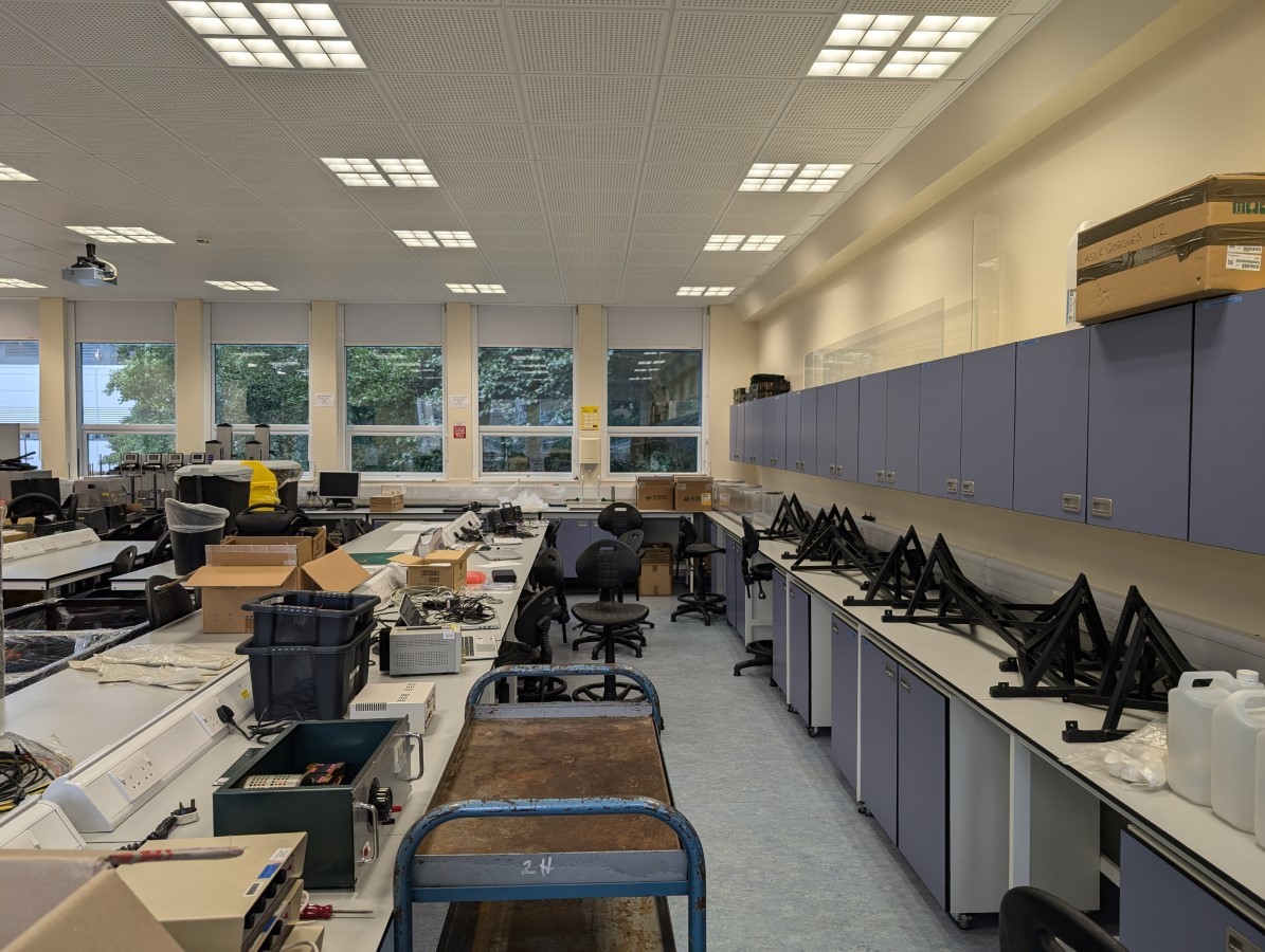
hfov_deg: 71.5
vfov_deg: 56.9
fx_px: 878
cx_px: 632
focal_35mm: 24
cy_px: 476
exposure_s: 1/50
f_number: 1.68
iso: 32
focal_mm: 6.9
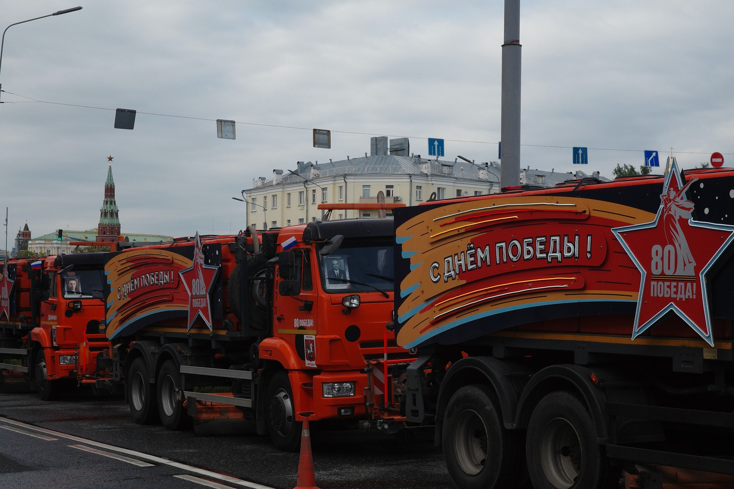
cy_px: 244
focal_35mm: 71
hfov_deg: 28.5
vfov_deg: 19.2
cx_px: 367
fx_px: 1448
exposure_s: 1/125
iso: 400
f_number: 9
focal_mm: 26
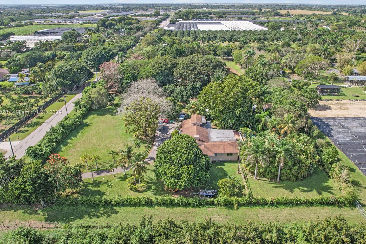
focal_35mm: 25
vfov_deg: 51.2
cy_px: 113
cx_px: 187
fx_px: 254
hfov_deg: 71.5
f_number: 2.8
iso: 100
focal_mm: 8.38
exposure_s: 1/1250
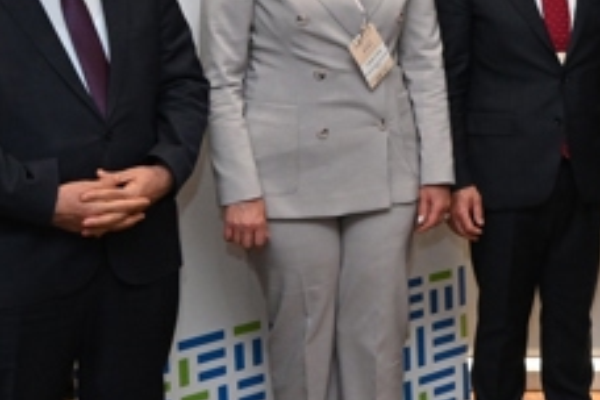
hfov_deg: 21.8
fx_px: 1383
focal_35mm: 83
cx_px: 797
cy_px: -42
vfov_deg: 16.0
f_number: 6.3
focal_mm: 21
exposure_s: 1/200
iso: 1600
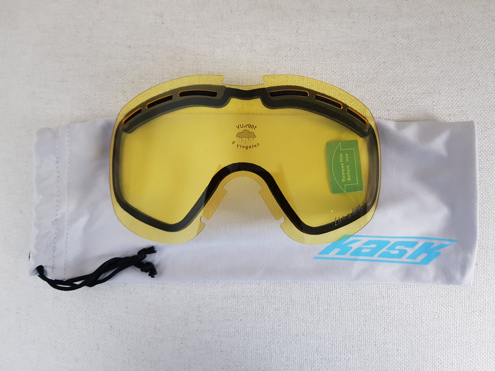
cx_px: 248
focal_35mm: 26
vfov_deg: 53.1
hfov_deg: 67.3
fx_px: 372
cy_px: 186
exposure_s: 1/25
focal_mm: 4.2
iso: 200
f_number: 1.7
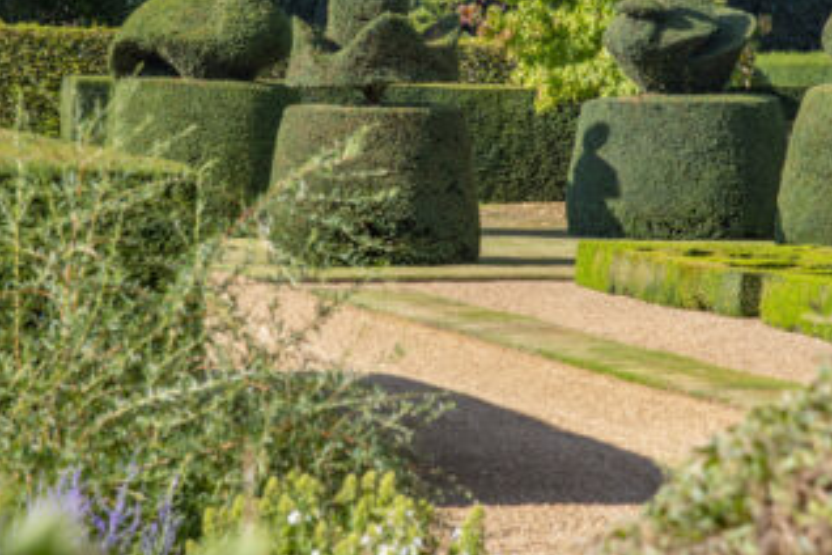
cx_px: 475
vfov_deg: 7.2
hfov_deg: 10.7
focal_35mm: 192
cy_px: 186
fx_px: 4437
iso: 250
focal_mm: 120
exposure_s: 1/800
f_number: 6.3
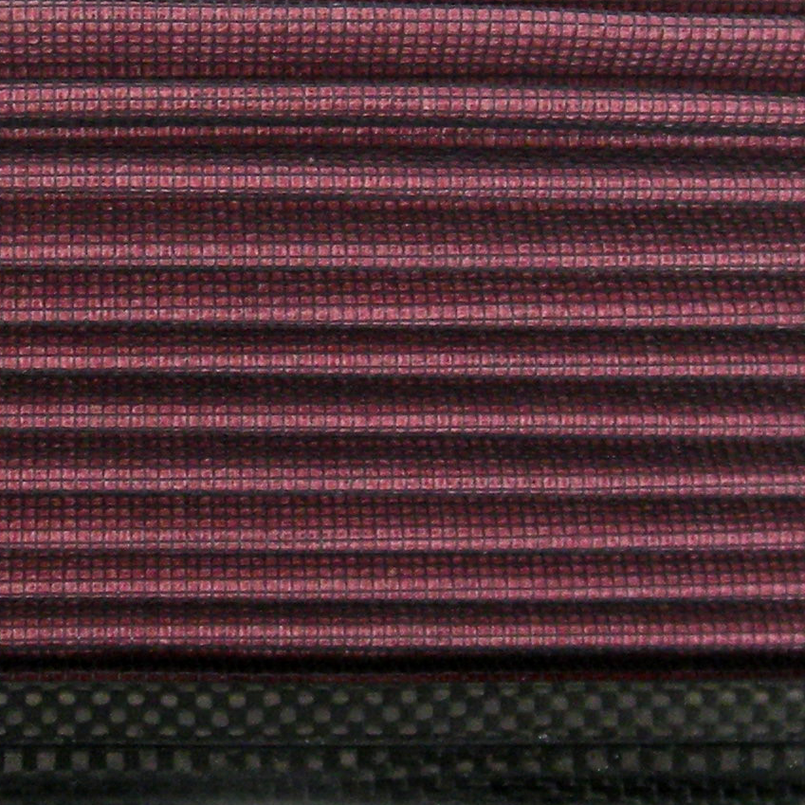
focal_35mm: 119
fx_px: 3131
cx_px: 46
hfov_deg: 14.5
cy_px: 232
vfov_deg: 14.6
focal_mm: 5.7
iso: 143
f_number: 2.8
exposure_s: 1/125
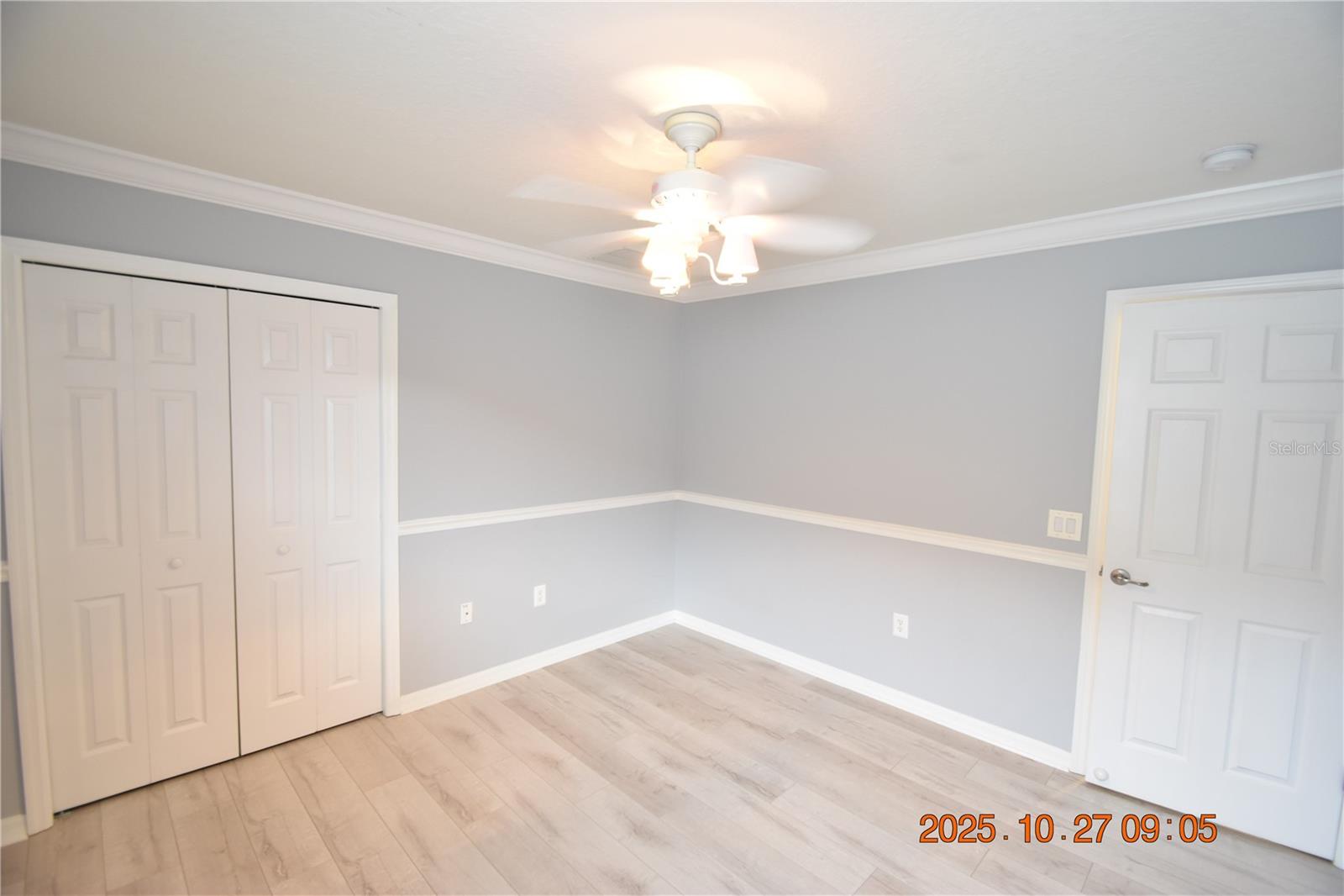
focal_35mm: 15
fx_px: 560
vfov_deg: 77.3
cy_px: 448
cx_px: 672
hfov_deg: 100.4
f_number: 3.5
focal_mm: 10
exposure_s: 1/20
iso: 800
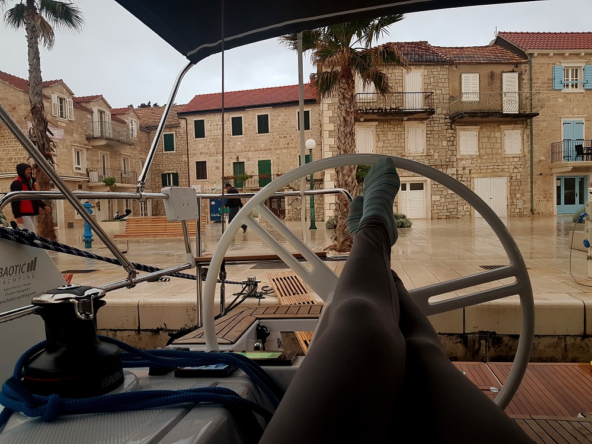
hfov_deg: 67.3
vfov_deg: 53.1
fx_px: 445
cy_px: 222
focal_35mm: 26
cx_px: 296
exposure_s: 1/50
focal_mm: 4.2
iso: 100
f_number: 1.7
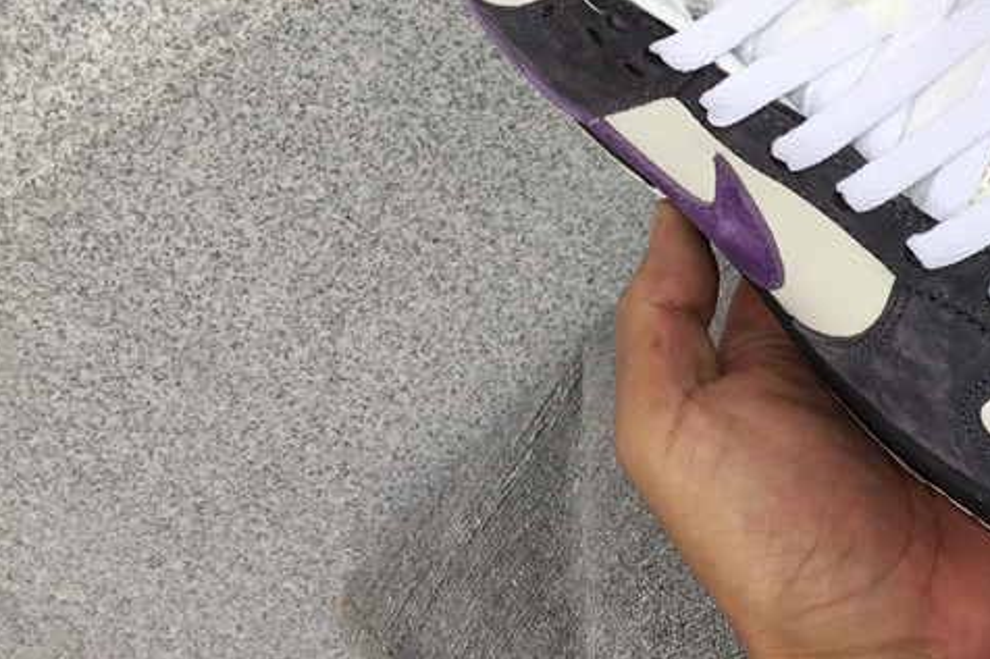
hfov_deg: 31.1
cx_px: 919
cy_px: 68
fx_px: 1677
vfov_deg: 21.7
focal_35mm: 61
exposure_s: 1/122
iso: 25
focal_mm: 3.3
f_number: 2.4
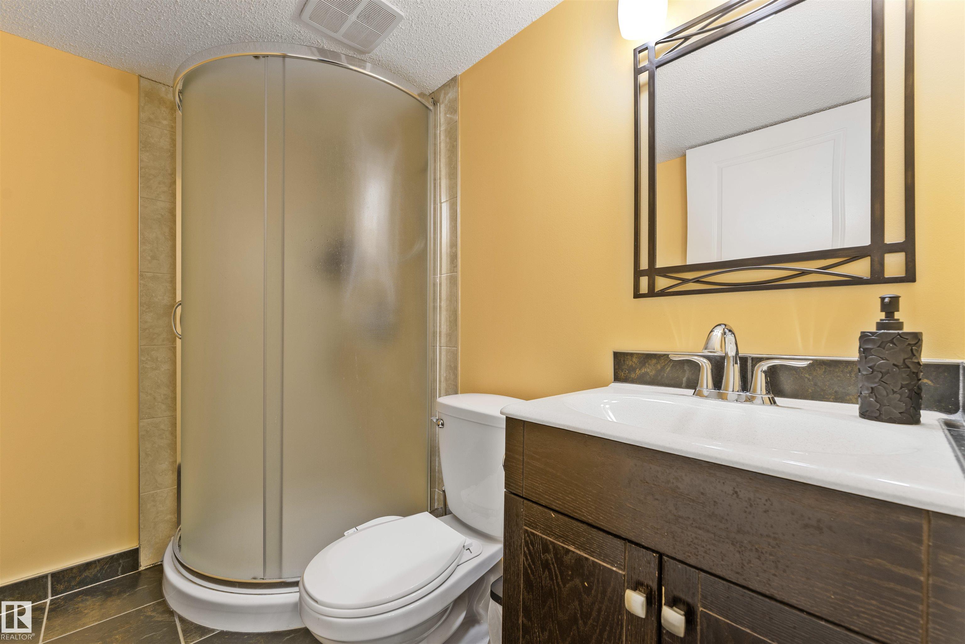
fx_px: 375
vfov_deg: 81.2
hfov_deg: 104.3
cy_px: 322
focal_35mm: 14
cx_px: 482
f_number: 8
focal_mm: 14
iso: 200
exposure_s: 1/8
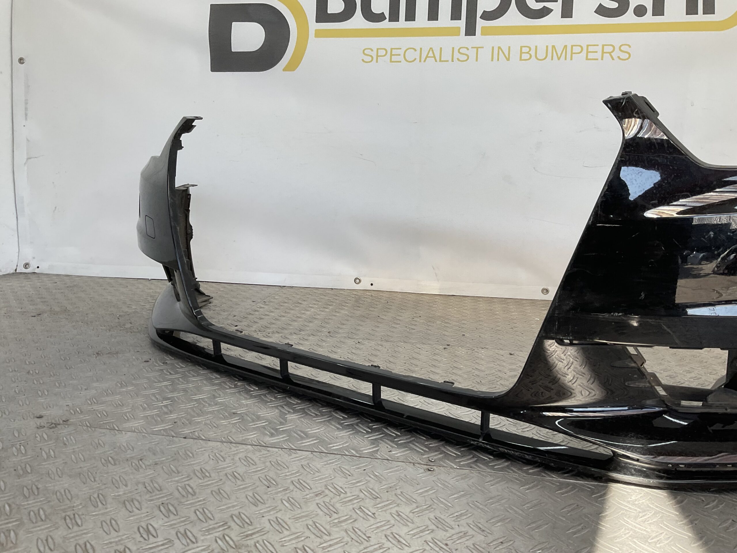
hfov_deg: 61.7
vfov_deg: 48.2
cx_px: 368
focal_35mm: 29
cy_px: 276
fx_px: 617
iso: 16
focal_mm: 3
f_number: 1.8
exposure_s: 1/188
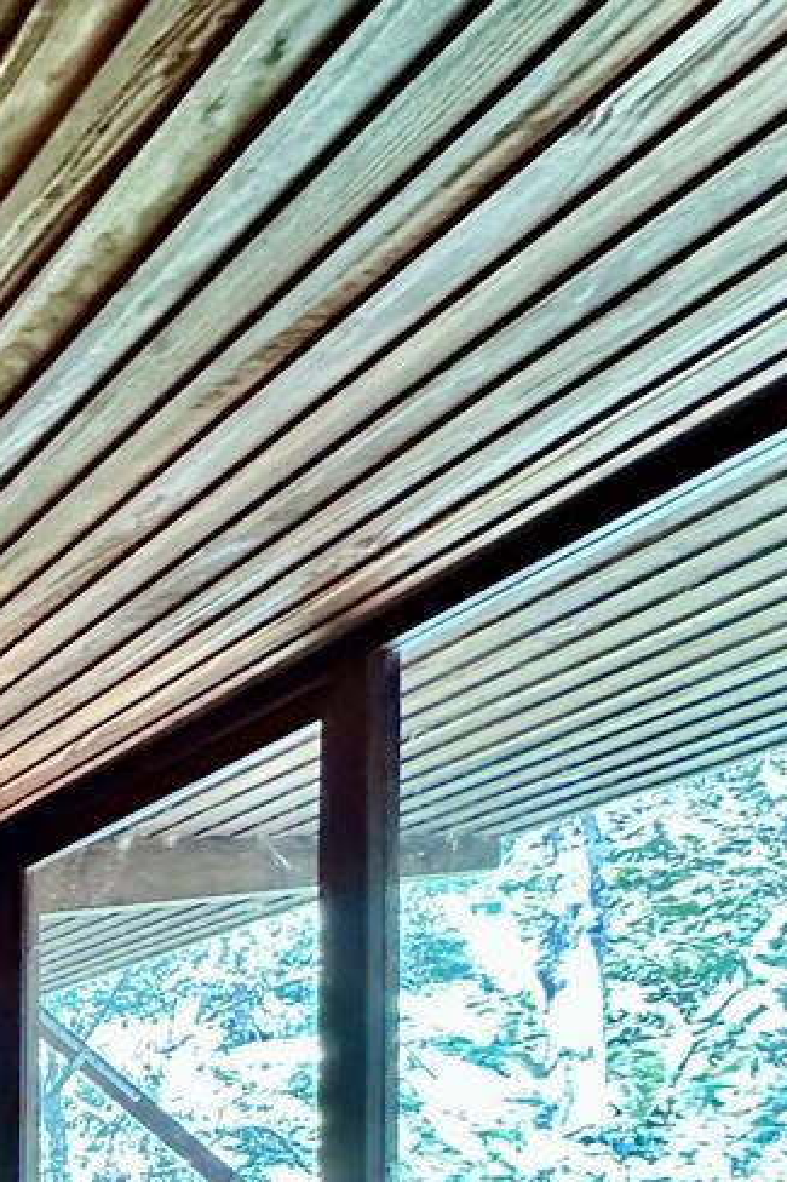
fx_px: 1411
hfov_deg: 18.4
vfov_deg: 38.1
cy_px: 1289
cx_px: -835
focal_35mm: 43
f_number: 2.2
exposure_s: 1/60
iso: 800
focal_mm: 2.22
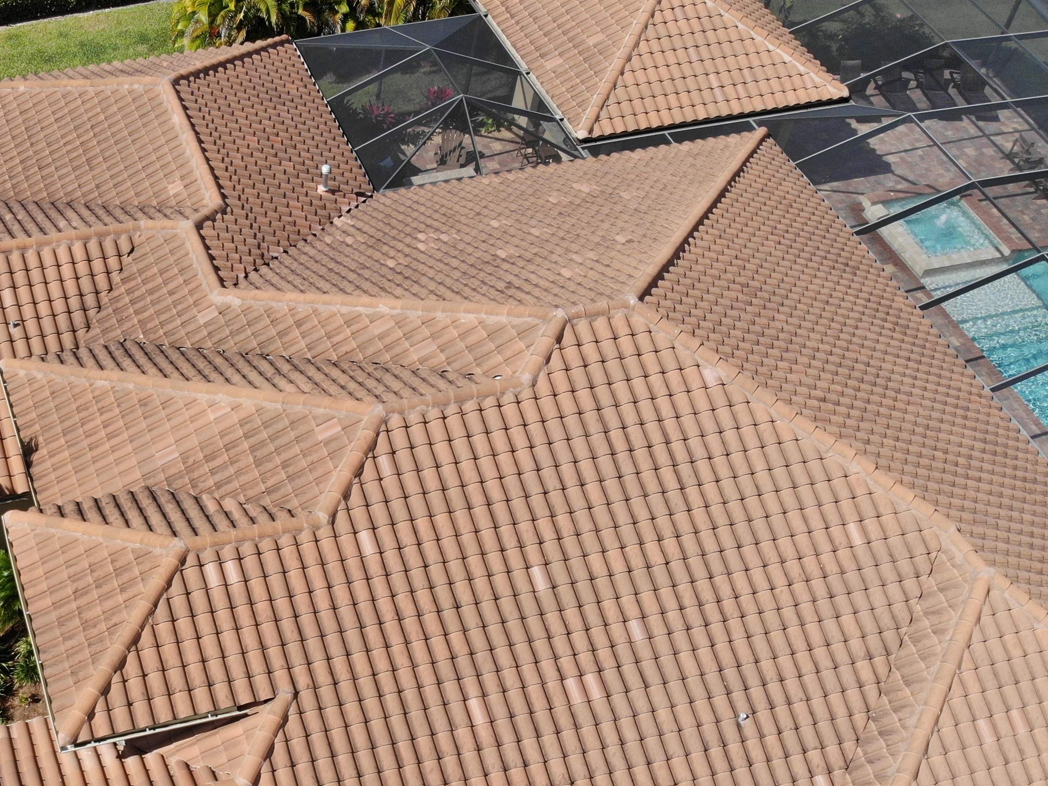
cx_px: 177
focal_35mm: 43
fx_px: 1302
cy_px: 596
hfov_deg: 41.5
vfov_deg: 32.9
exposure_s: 1/785
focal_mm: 4.5
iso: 100
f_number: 2.8
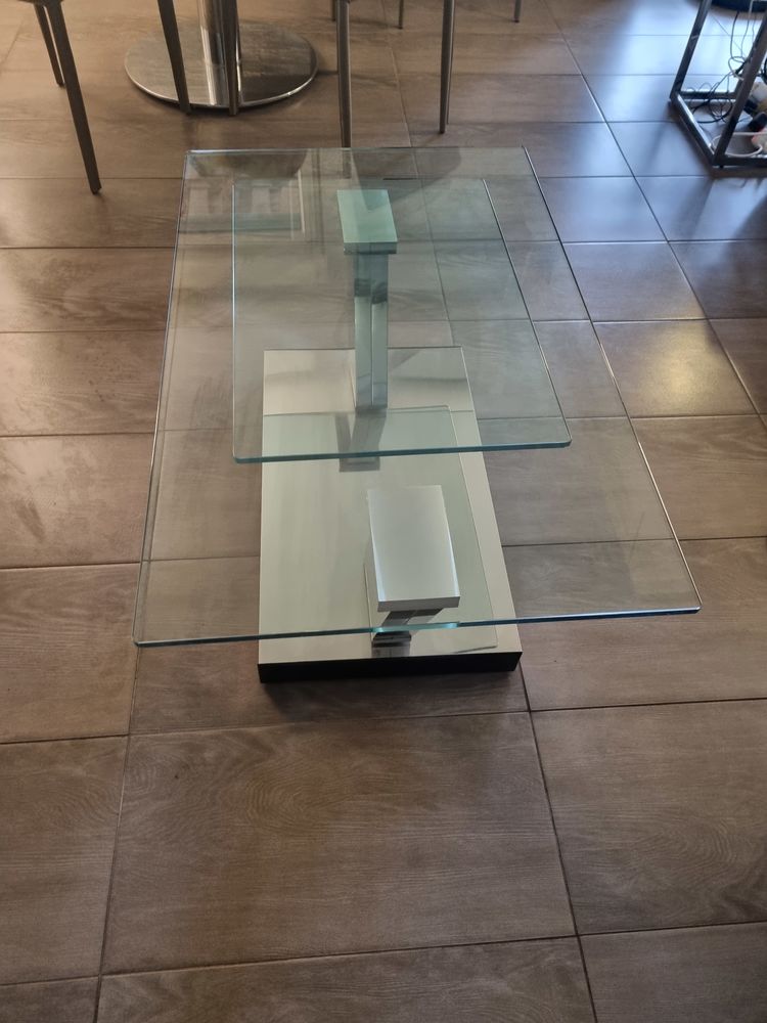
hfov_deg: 53.1
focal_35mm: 26
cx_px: 384
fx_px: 768
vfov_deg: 67.3
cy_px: 512
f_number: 1.8
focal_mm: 5.4
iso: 500
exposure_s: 1/50
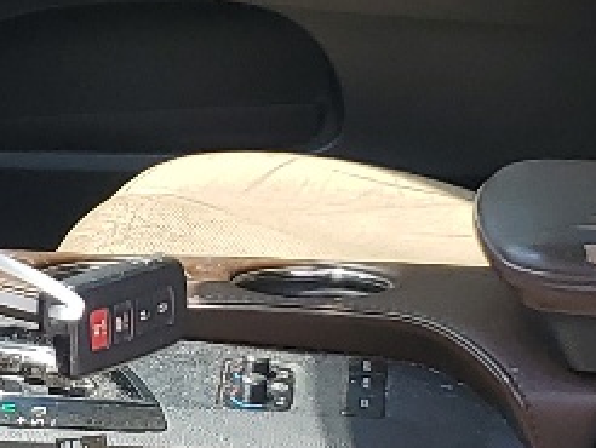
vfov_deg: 8.8
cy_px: 378
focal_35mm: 169
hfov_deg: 11.6
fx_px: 2913
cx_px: 116
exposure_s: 1/1000
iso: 50
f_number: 1.5
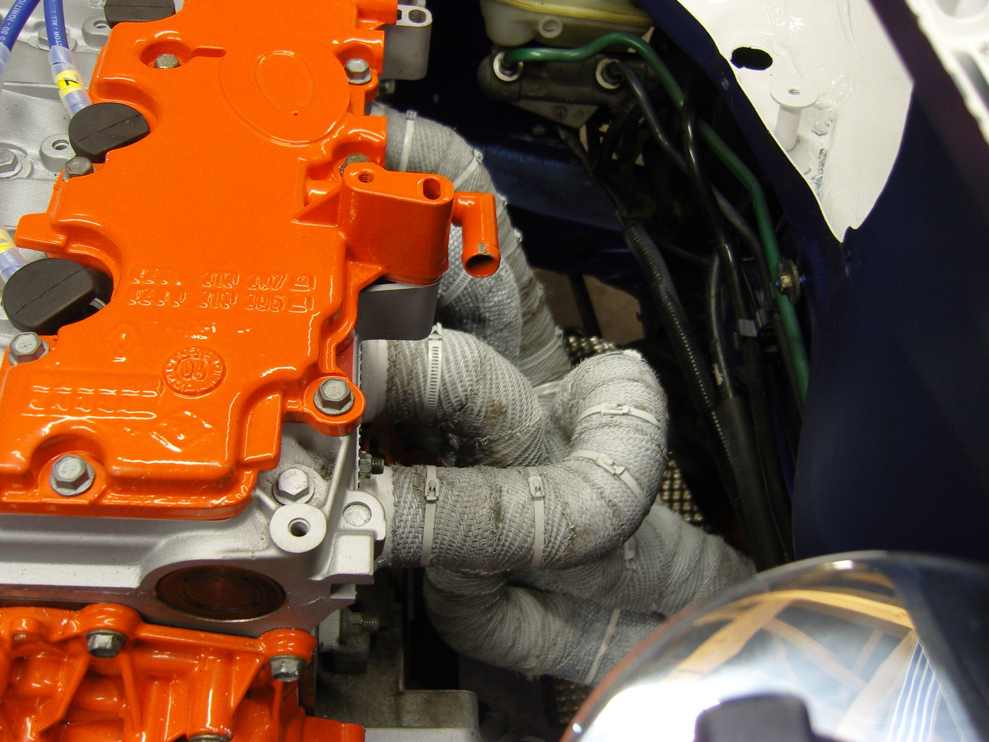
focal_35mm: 34
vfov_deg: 41.8
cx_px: 494
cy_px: 371
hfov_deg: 54.0
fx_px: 971
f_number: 2.8
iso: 160
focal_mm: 7.3
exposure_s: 1/40
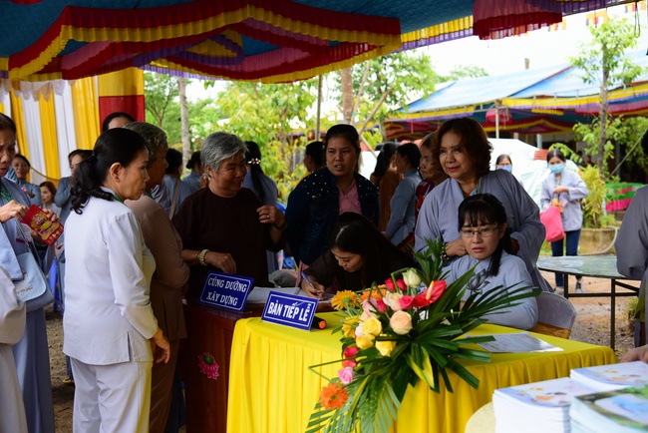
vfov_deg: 28.1
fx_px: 864
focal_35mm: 48
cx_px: 324
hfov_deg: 41.1
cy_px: 216
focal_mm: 48
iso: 320
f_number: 4
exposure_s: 1/160
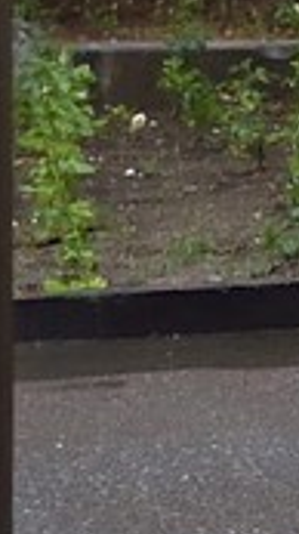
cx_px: 2287
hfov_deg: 3.2
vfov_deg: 7.0
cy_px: -451
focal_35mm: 301
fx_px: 4253
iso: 1600
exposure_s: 1/80
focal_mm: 31
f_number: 5.6
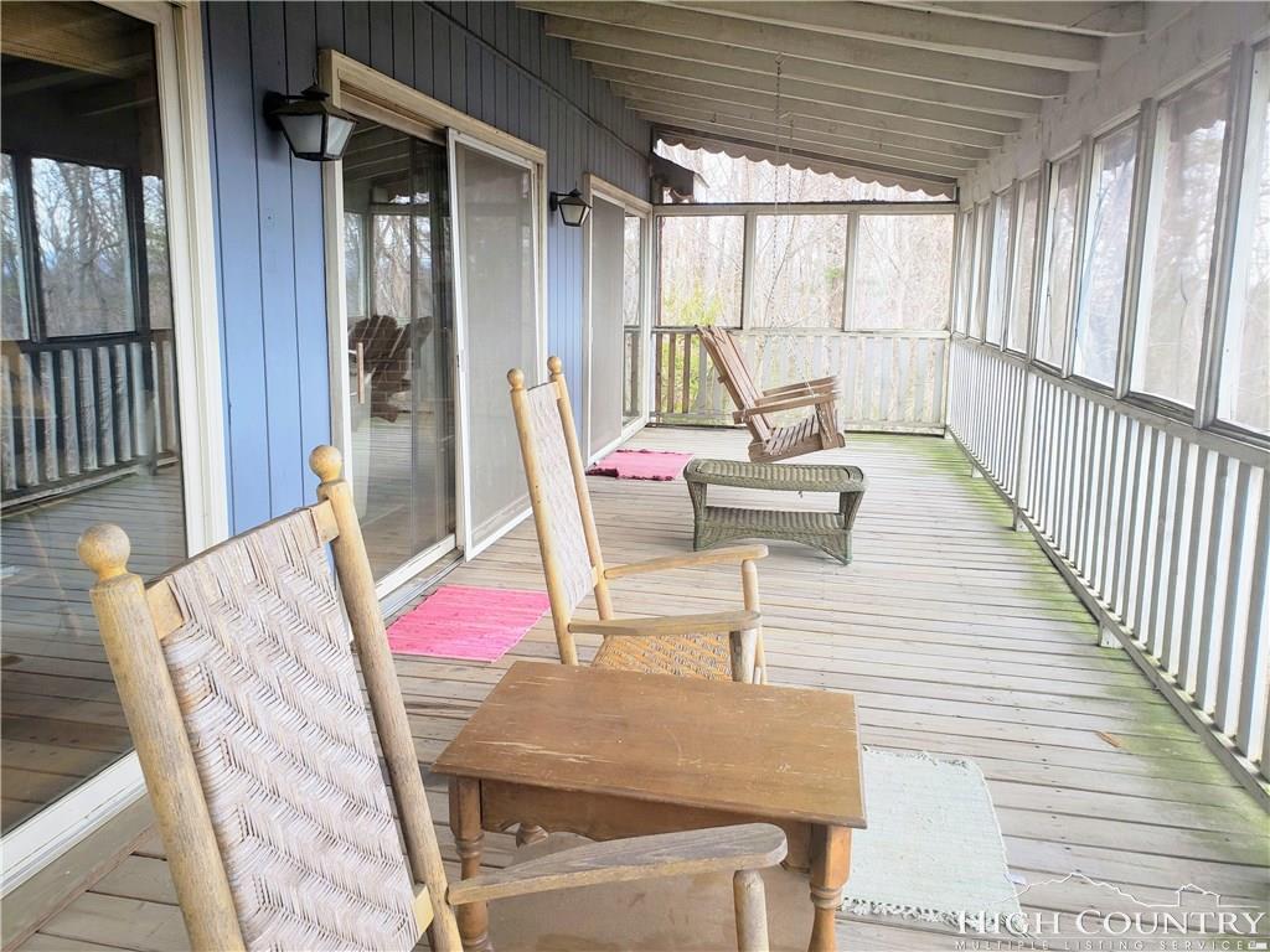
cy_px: 476
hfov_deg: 67.3
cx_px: 635
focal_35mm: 26
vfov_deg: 53.1
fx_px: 954
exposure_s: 1/60
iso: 80
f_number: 2.4
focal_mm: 4.3
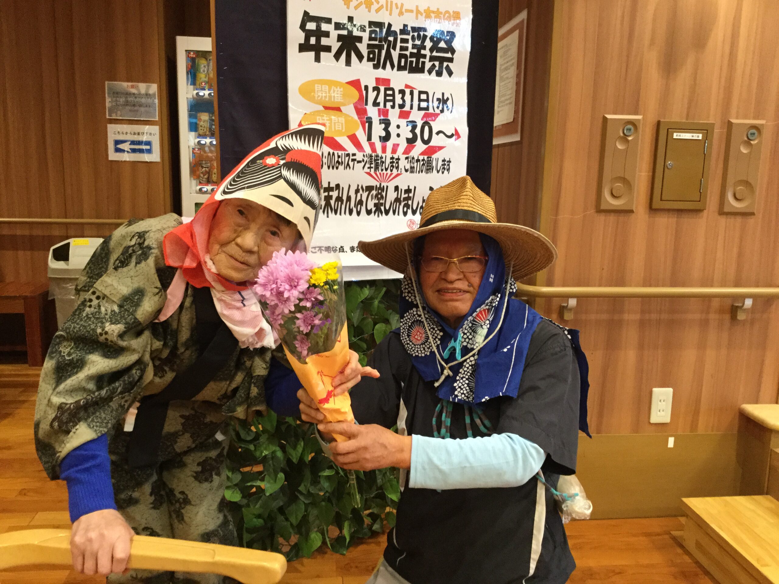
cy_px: 292
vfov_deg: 45.4
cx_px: 390
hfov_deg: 58.4
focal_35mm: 31
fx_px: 698
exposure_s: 1/30
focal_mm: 3.3
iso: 160
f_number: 2.4
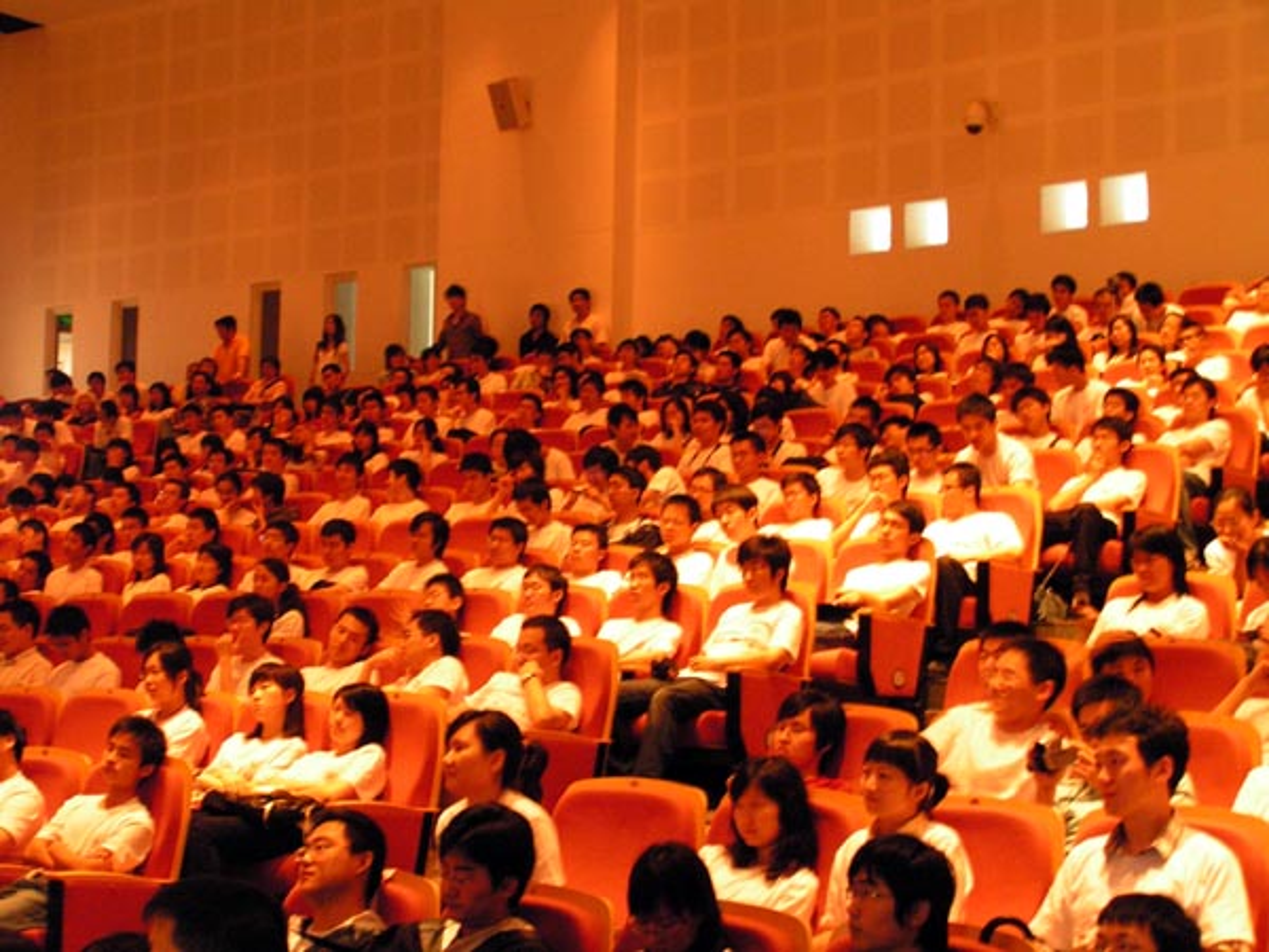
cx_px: 634
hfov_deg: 29.0
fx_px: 2456
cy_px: 476
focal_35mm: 67
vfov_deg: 21.9
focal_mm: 11.1
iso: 200
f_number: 3.2
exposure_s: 1/3
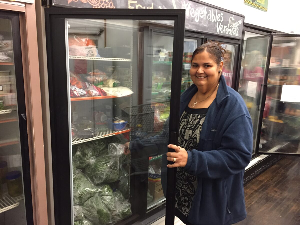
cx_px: 150
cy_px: 112
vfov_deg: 48.2
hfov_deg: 61.7
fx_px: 251
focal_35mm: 29
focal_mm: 4.15
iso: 200
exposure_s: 1/30
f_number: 2.2
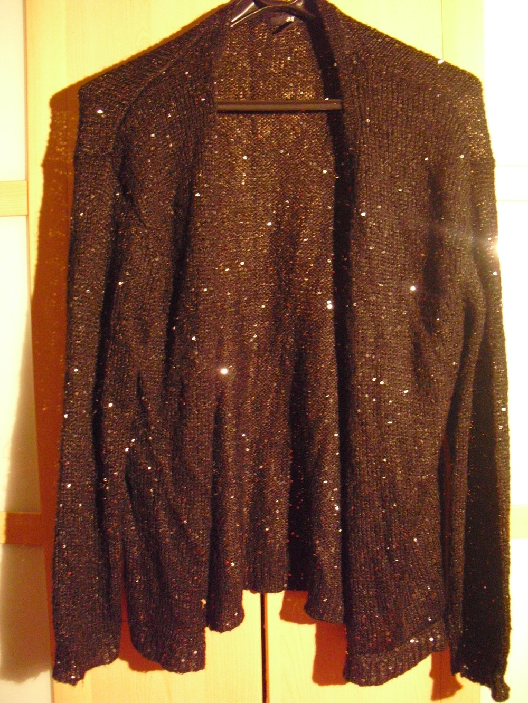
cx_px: 264
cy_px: 352
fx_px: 732
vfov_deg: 51.4
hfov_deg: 39.7
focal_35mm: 36
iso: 800
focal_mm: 6.3
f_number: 3.1
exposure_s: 1/8
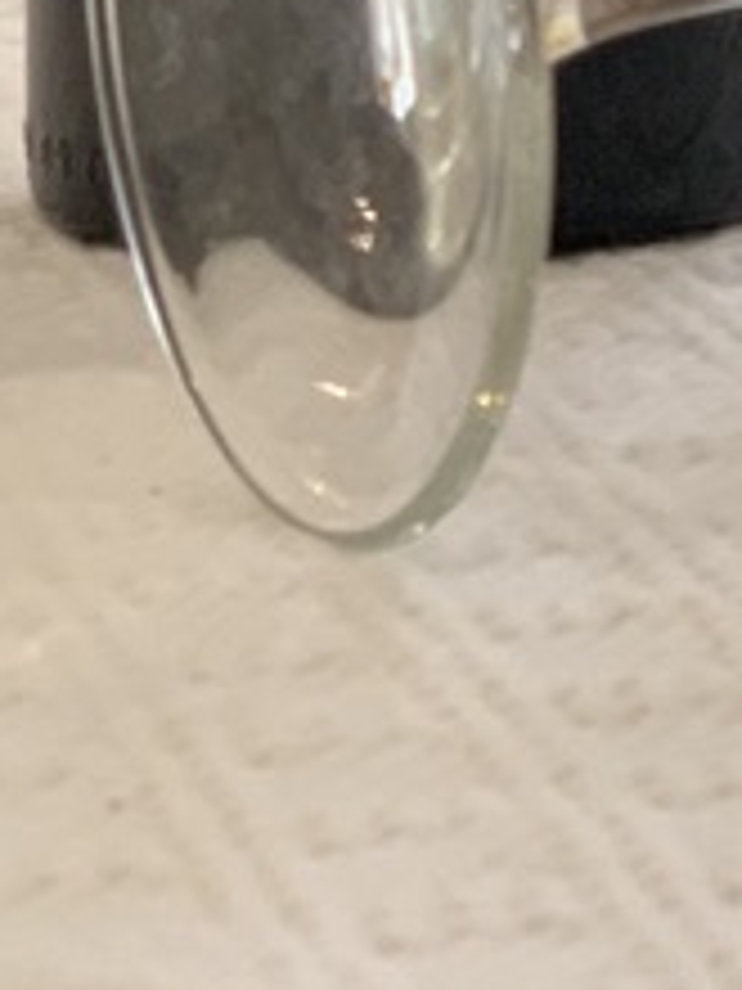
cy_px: -1148
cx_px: 1462
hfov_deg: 6.0
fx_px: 6916
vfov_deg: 7.7
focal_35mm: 242
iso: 125
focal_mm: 6
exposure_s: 1/79
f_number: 2.4
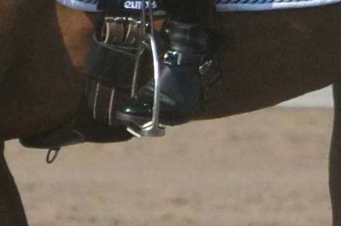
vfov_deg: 0.6
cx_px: 40
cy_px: -127
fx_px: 21625
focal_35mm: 2288
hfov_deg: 0.9
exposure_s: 1/2000
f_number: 5.6
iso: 400
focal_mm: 240
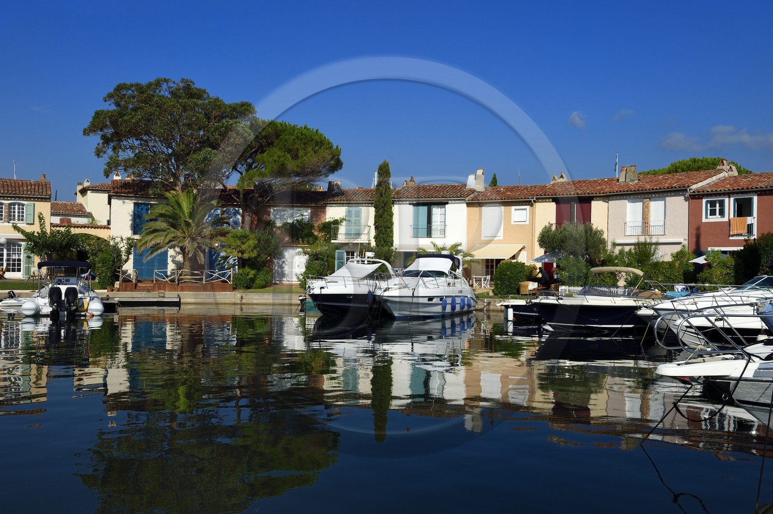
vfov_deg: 37.8
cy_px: 257
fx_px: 751
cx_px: 386
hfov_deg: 54.5
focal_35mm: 35
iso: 200
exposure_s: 1/320
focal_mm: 35
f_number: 13
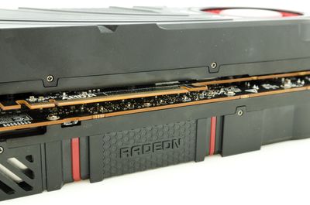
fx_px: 645
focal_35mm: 75
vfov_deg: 18.1
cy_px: 102
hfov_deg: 27.0
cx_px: 155
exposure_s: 8
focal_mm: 50
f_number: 8
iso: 100
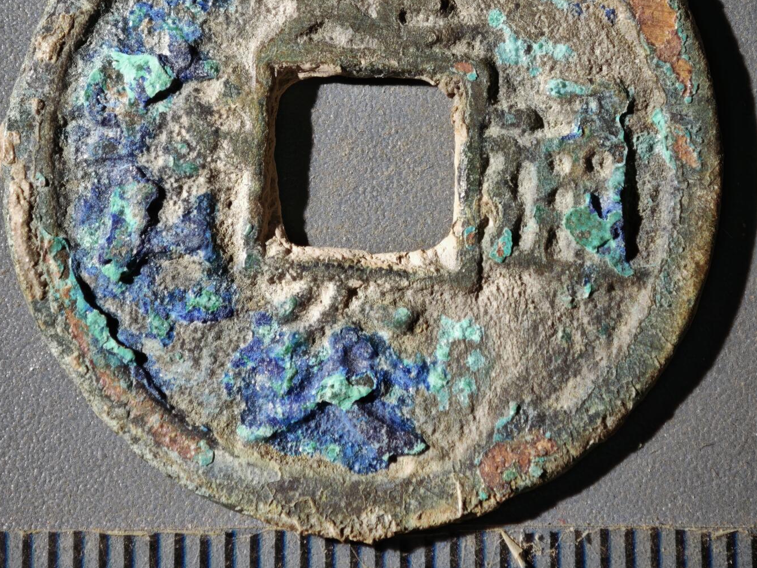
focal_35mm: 129
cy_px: 135
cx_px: 377
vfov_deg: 11.5
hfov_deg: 15.3
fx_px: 2821
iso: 125
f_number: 2
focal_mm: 9
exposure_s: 1/100
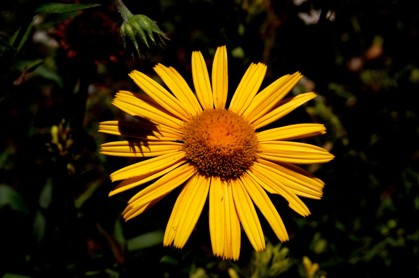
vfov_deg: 16.5
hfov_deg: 24.6
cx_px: 210
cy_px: 139
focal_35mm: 82
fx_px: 959
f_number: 13
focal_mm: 55
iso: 200
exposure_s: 1/640
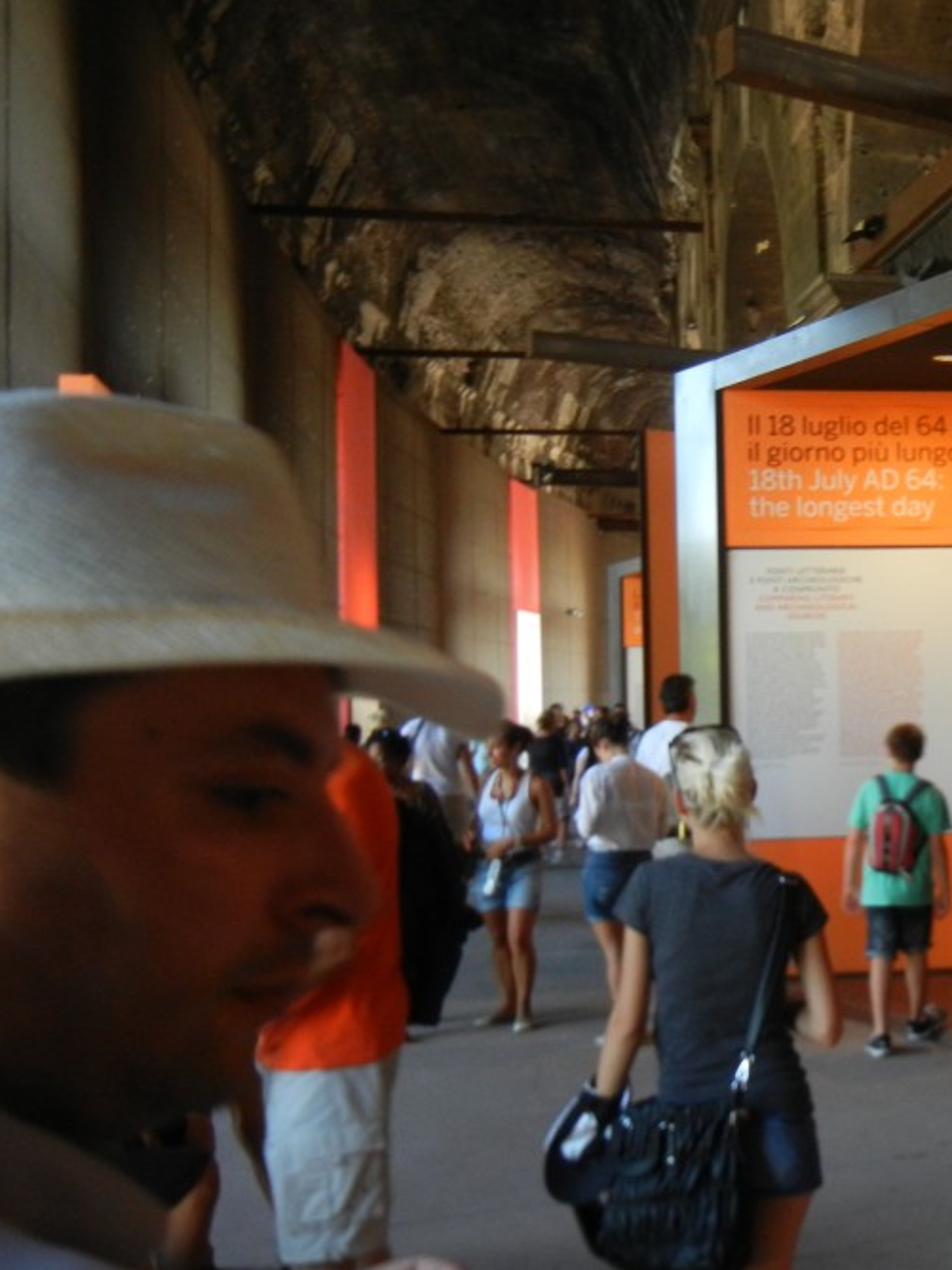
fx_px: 1687
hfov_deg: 29.4
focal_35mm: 46
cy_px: 633
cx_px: 956
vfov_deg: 41.2
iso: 400
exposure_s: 1/22.8
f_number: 3.5
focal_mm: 5.4
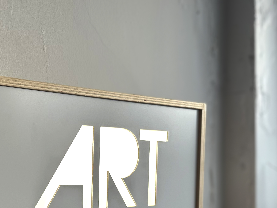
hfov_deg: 33.6
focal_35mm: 55
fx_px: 440
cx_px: 43
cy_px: 203
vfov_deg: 25.4
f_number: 1.78
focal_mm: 6.86
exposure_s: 1/100
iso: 64
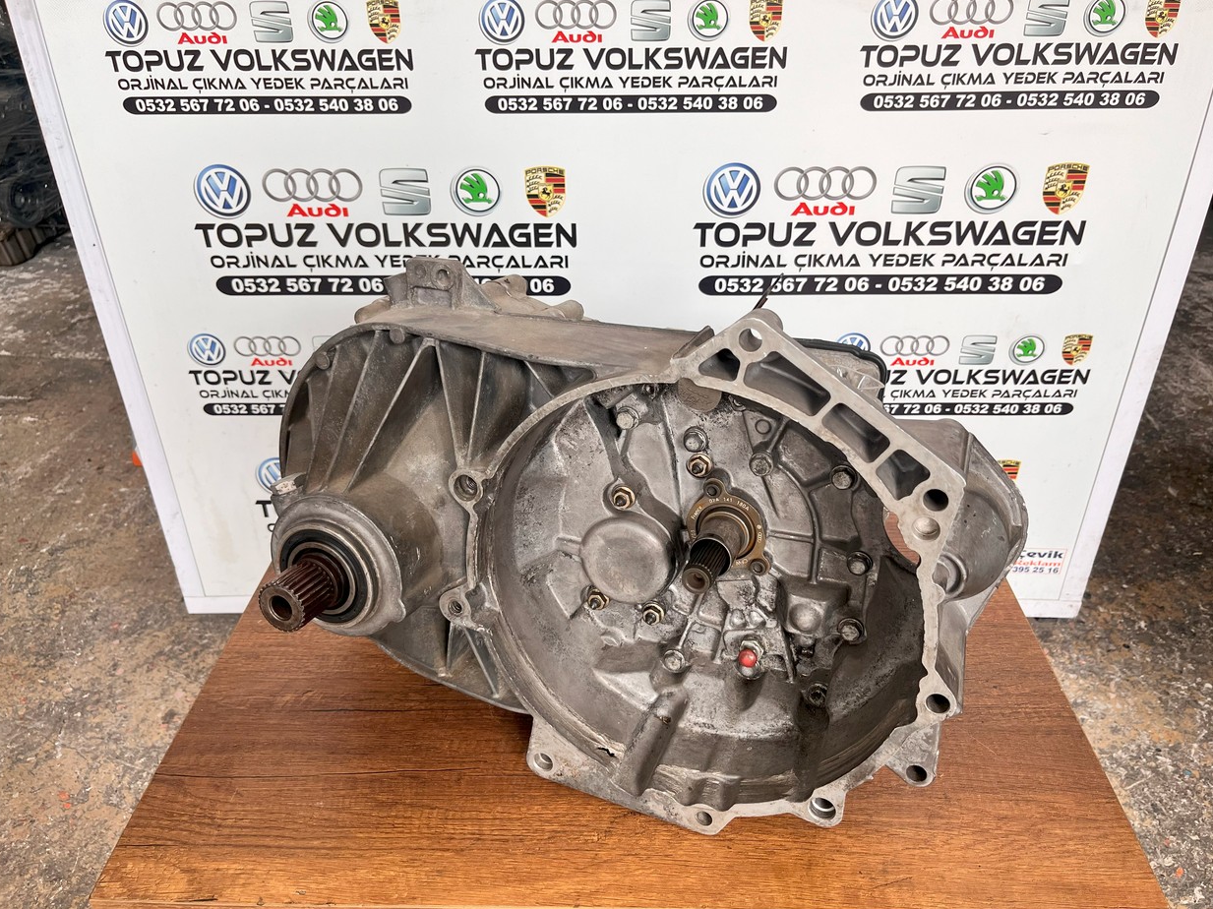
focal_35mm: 27
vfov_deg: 51.3
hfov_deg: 65.3
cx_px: 621
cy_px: 441
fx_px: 946
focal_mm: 5.1
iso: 50
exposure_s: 1/122
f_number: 1.6
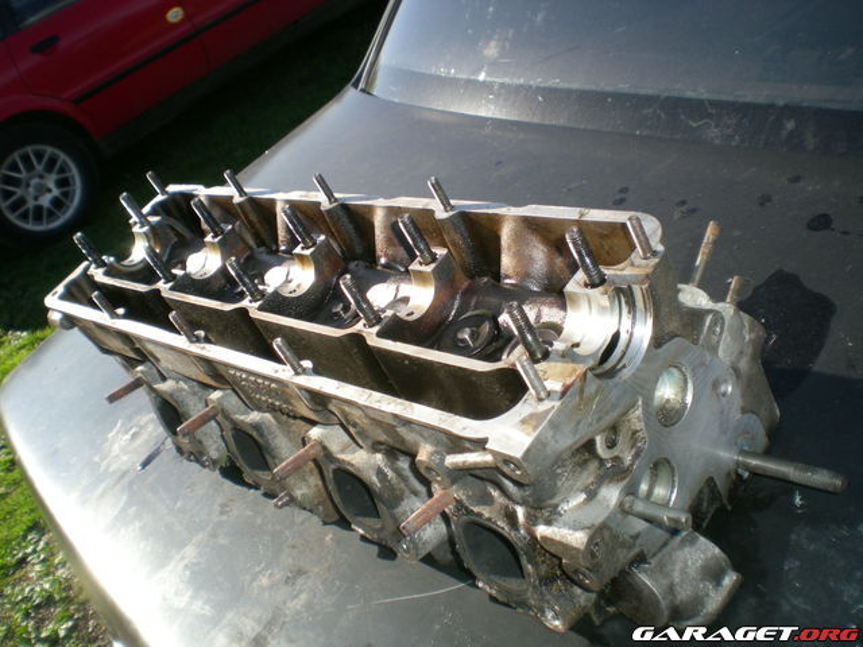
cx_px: 432
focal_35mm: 38
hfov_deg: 49.0
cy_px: 324
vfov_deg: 37.7
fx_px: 947
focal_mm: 6.3
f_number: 4.6
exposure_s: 1/296
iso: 100
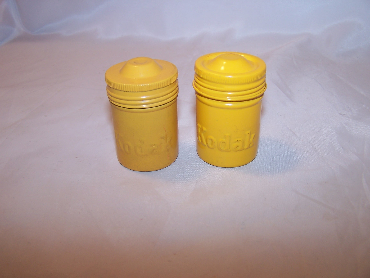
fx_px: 406
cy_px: 139
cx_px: 185
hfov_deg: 49.0
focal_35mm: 38
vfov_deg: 37.7
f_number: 2.8
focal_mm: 6.3
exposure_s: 1/60
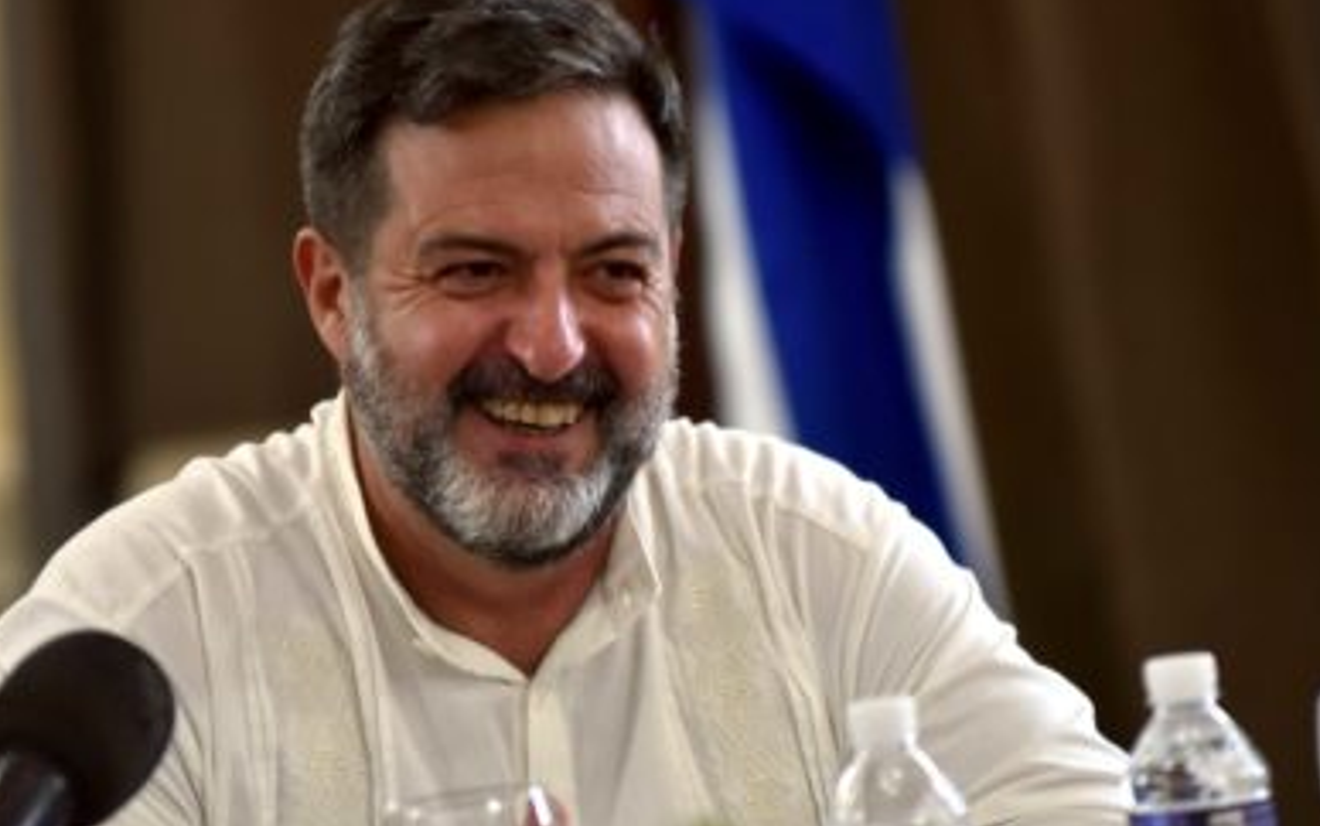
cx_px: 679
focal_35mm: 215
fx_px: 7736
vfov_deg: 6.1
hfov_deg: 9.8
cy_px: 396
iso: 1600
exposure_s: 1/80
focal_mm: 200
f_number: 2.8
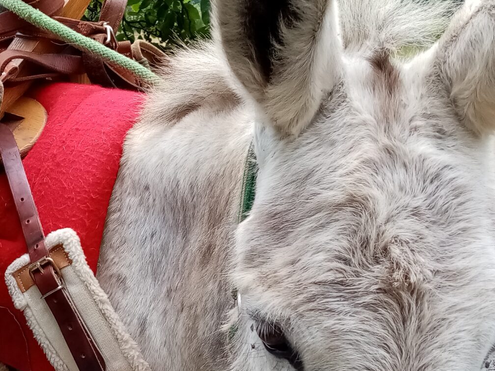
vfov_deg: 22.0
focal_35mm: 66
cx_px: 110
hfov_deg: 28.8
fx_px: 944
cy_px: 290
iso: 107
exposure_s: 1/428
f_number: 1.8
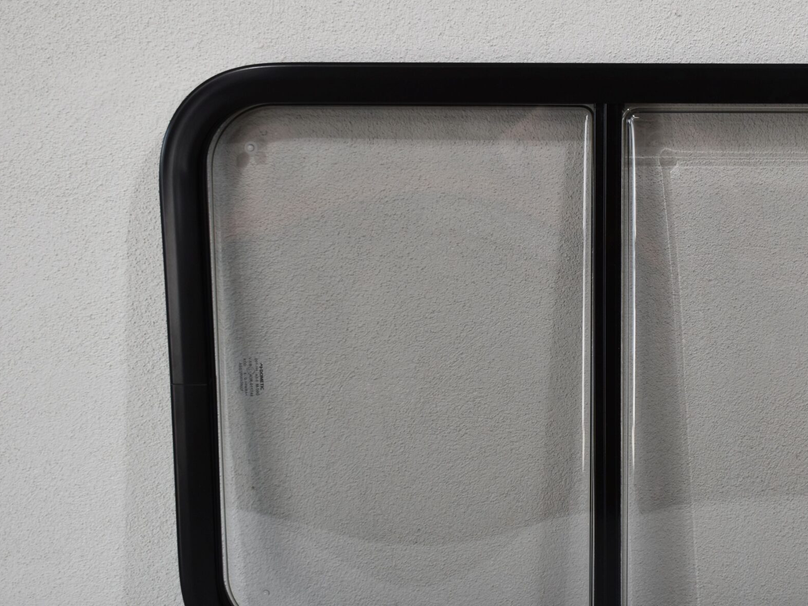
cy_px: 330
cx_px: 606
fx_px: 1541
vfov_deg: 22.3
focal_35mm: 66
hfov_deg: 28.9
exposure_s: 1/125
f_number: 5.6
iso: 320
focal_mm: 28
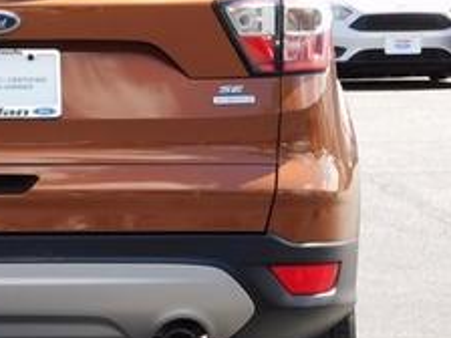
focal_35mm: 223
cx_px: -4
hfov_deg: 8.8
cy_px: 135
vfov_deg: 6.7
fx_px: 2905
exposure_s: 1/200
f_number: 4.6
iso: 125
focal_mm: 17.6
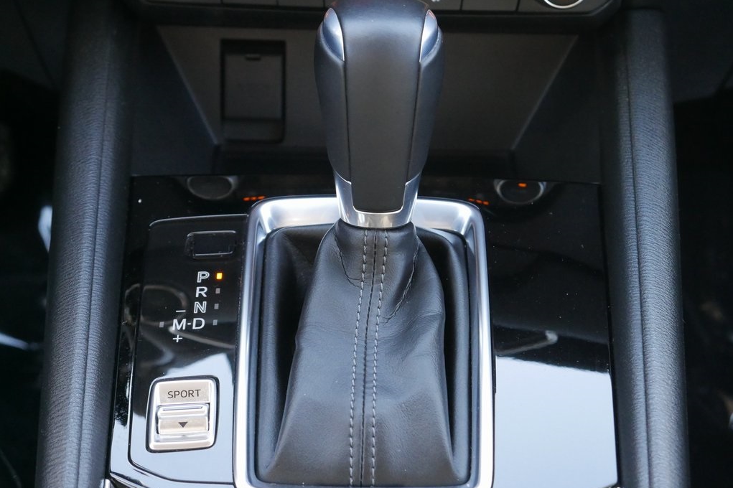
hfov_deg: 28.5
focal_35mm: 71
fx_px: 1445
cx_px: 367
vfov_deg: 19.2
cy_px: 240
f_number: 5.4
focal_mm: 34
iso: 3200
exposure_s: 1/125
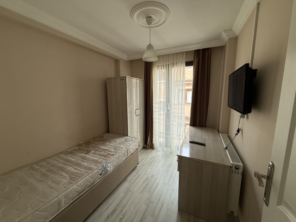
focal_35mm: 14
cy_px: 111
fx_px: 120
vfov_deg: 85.7
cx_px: 148
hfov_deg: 102.1
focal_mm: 2.22
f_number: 2.2
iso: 125
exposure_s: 1/99
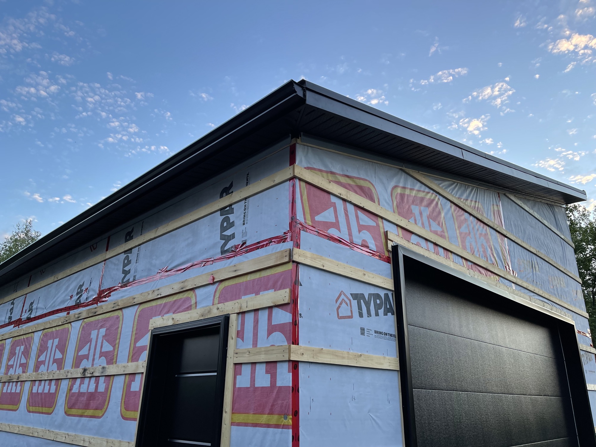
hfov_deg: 67.3
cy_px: 224
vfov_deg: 53.1
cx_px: 298
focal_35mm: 26
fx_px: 448
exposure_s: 1/121
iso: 50
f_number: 1.6
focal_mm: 5.1
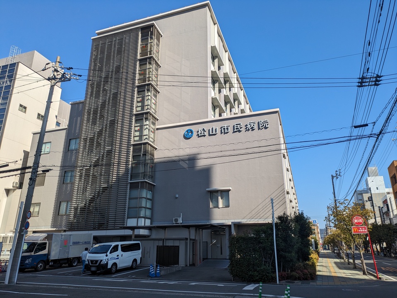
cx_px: 198
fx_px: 287
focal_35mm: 25
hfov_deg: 69.4
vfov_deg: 54.9
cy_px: 149
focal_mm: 5.43
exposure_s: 1/1869
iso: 45
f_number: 1.89
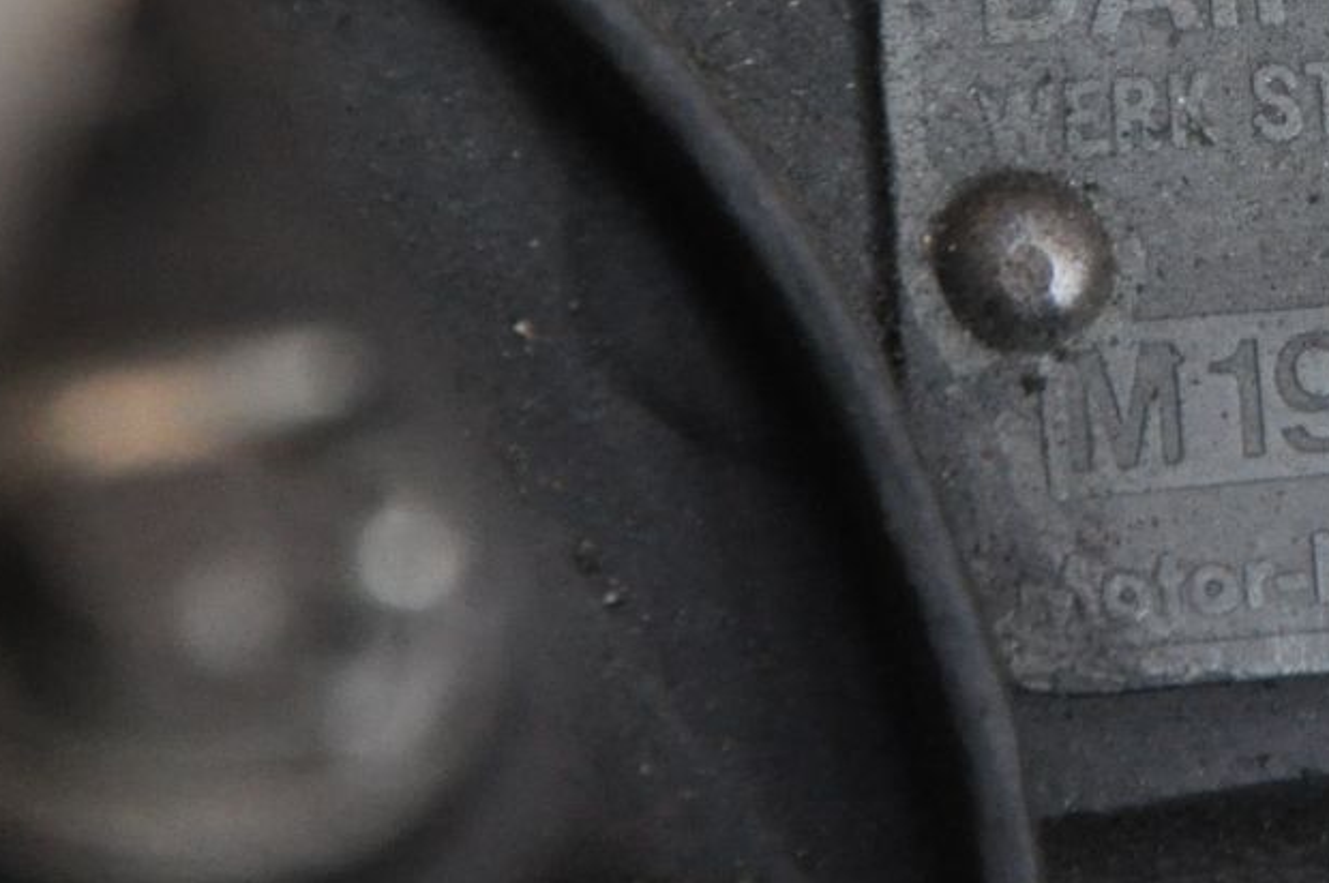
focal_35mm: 457
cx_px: 1640
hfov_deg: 4.5
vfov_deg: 3.0
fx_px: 16870
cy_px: -197
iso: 1600
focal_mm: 105
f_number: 5.6
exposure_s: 1/125
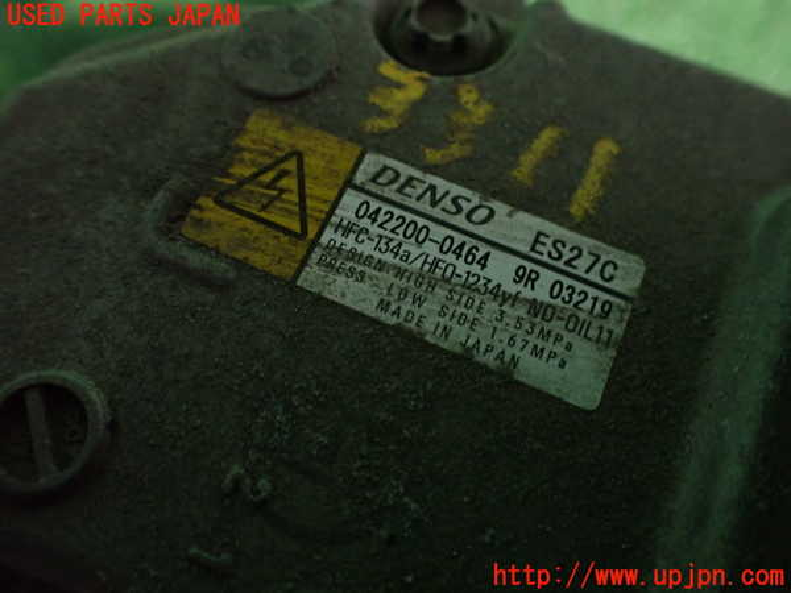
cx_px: 396
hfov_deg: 60.0
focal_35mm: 30
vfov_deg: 46.8
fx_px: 686
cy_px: 296
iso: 1000
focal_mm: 5.4
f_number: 2.3
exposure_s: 1/30
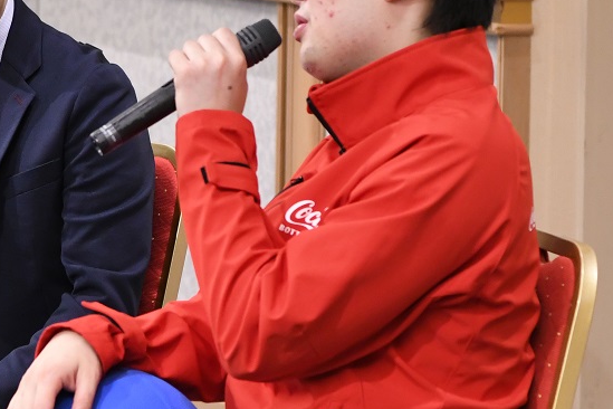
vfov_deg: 11.4
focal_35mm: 120
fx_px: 2043
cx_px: 176
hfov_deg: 17.0
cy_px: 164
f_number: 4.5
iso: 1600
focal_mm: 70
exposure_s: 1/40
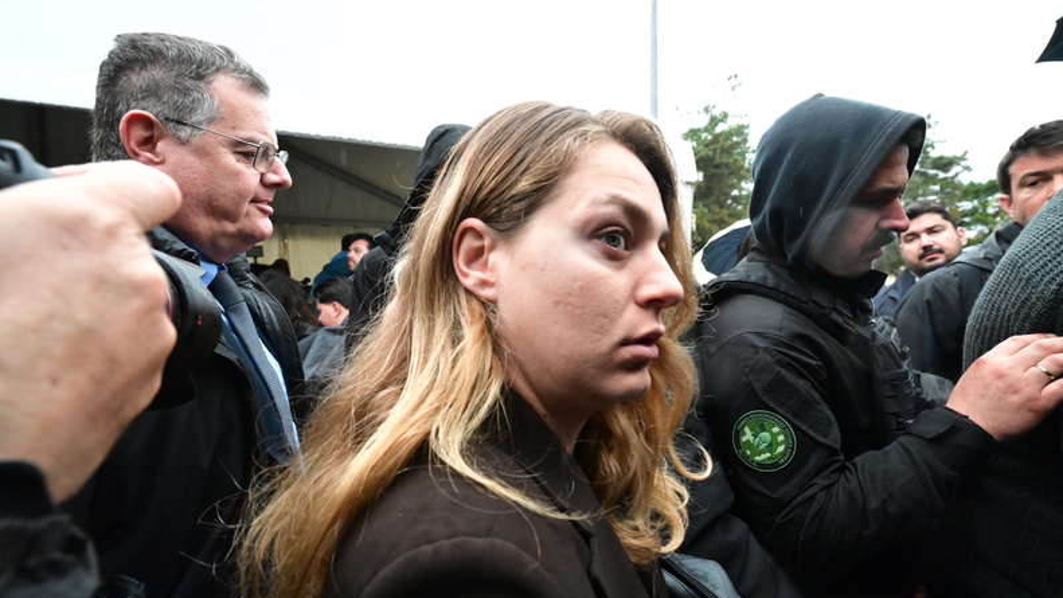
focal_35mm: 18
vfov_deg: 61.0
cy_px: 318
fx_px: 507
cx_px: 536
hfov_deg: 92.7
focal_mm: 17
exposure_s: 1/320
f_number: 6.3
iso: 8000
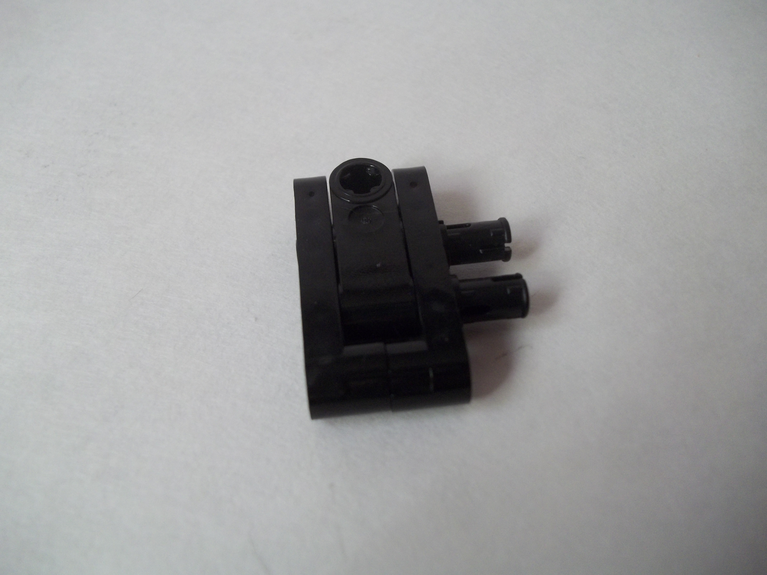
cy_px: 288
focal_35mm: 32
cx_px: 384
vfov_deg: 44.2
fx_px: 709
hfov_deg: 56.8
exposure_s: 1/25
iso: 160
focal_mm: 5.7
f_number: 2.9
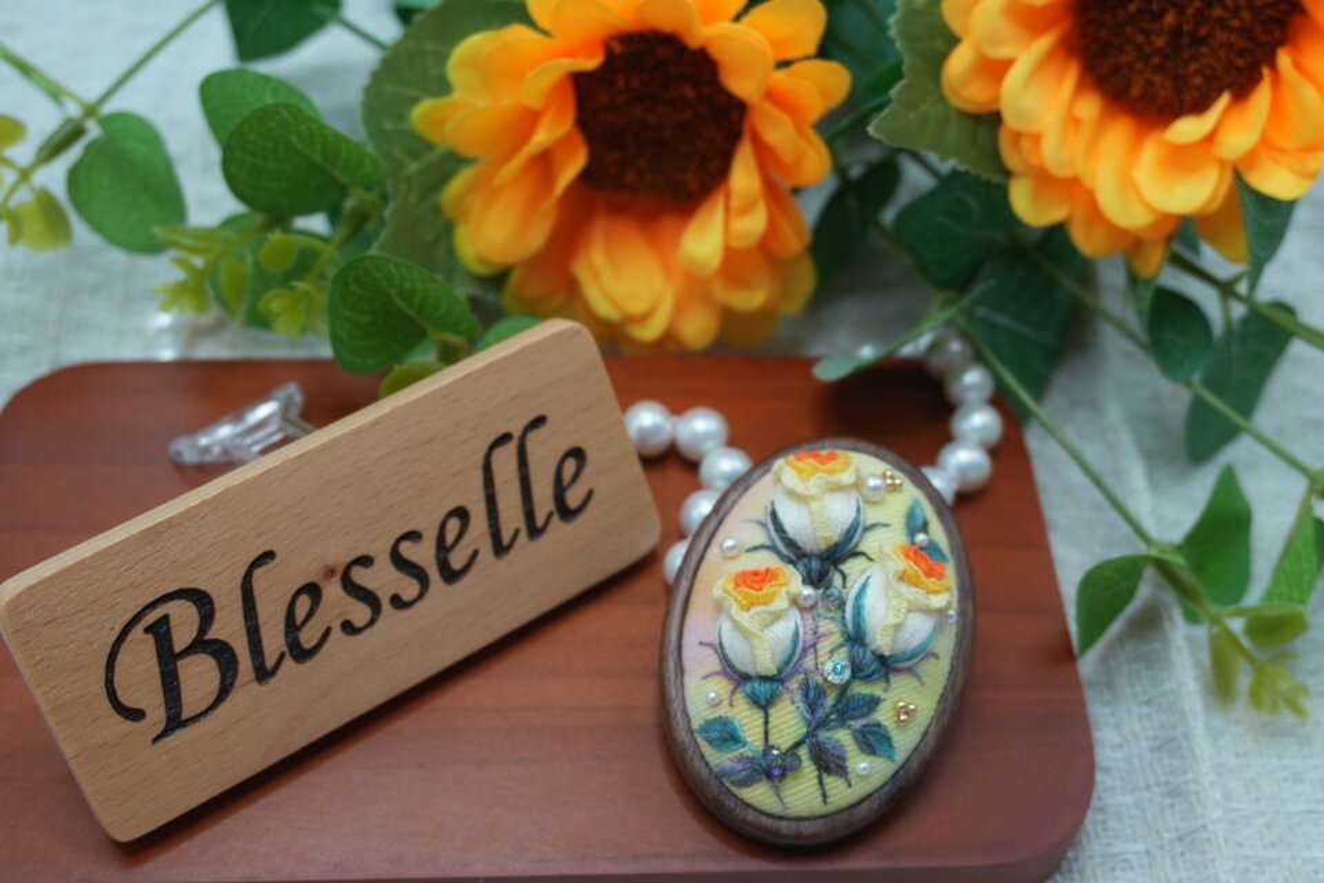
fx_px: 1710
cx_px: 662
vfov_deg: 28.9
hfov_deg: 42.3
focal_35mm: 46
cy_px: 442
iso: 400
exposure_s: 1/60
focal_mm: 31
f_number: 5
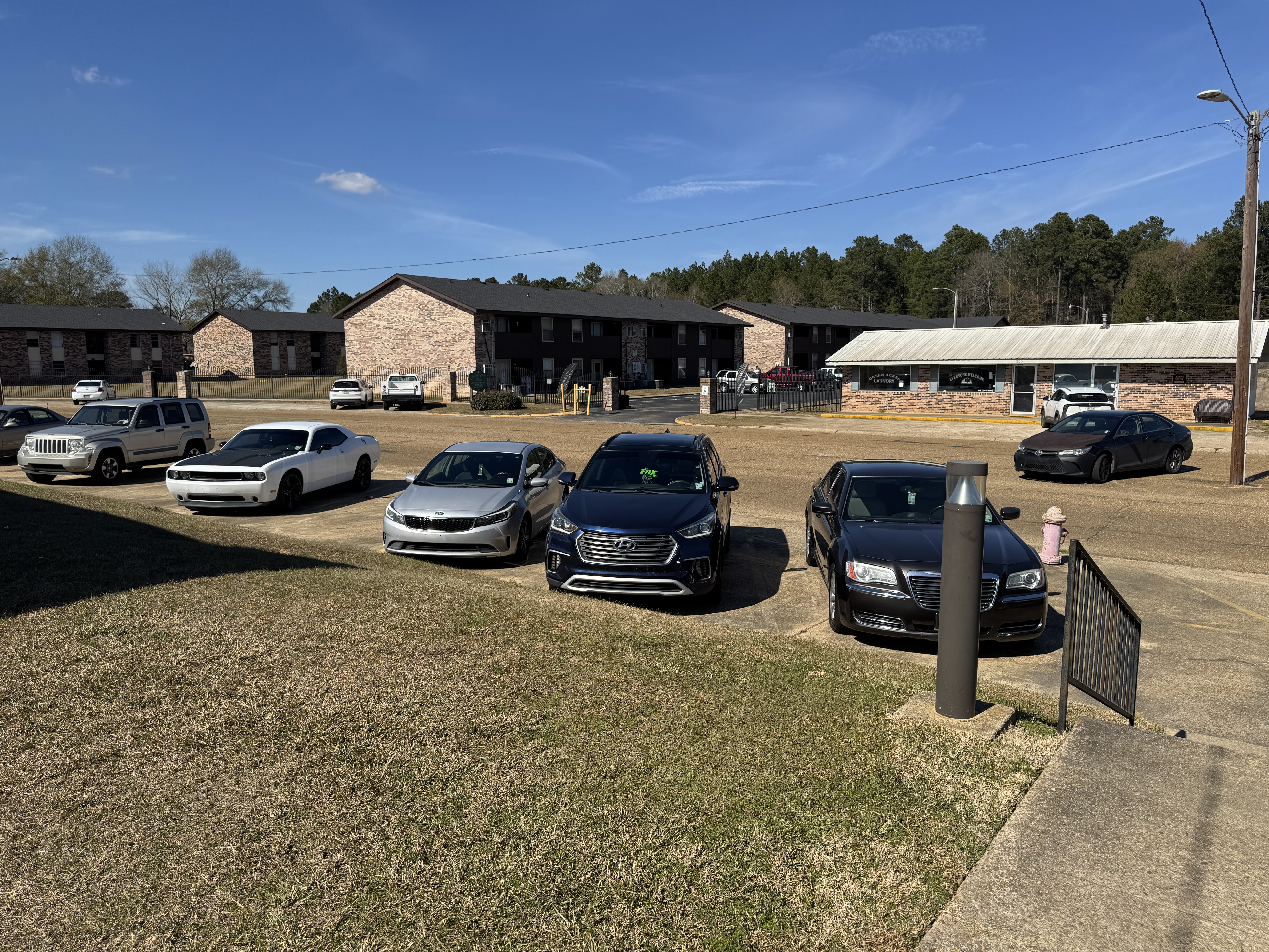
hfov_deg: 71.6
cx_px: 634
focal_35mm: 24
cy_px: 476
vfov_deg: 56.8
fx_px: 880
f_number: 1.78
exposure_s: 1/4950
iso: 80
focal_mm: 6.76
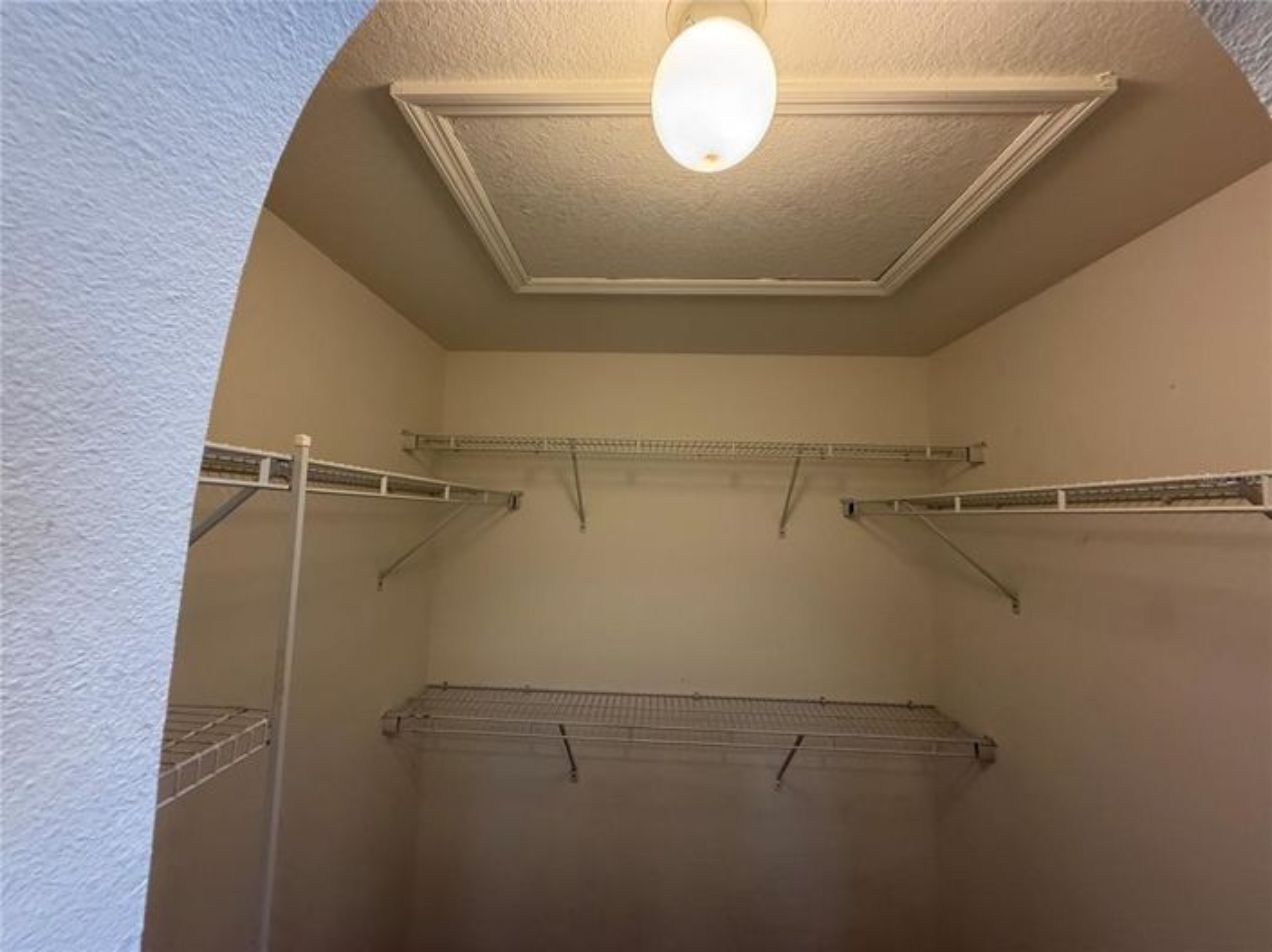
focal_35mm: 14
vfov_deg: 85.6
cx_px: 636
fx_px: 514
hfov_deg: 102.1
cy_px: 476
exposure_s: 1/60
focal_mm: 2.22
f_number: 2.2
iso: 250
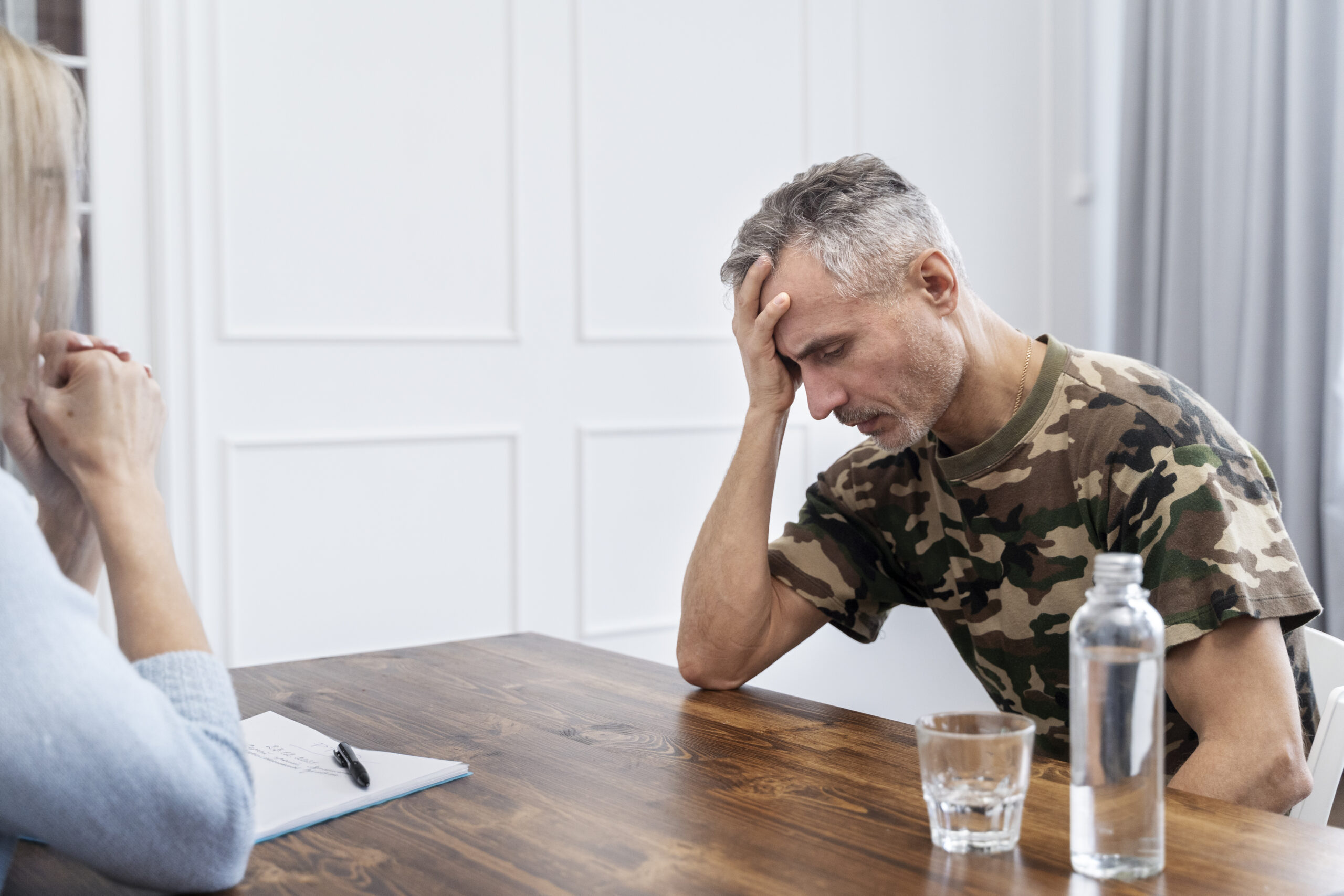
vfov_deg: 29.9
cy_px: 448
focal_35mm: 45
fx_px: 1680
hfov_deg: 43.6
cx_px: 672
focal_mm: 45
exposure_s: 1/250
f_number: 3.2
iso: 1000
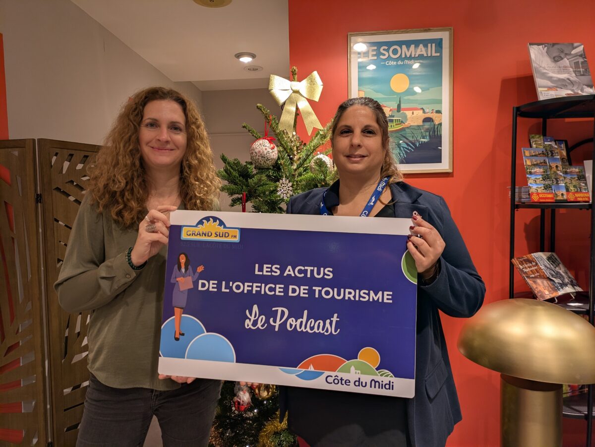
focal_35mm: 25
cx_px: 298
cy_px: 224
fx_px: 430
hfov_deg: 69.4
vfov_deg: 54.9
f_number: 1.89
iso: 70
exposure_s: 1/100
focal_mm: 5.43
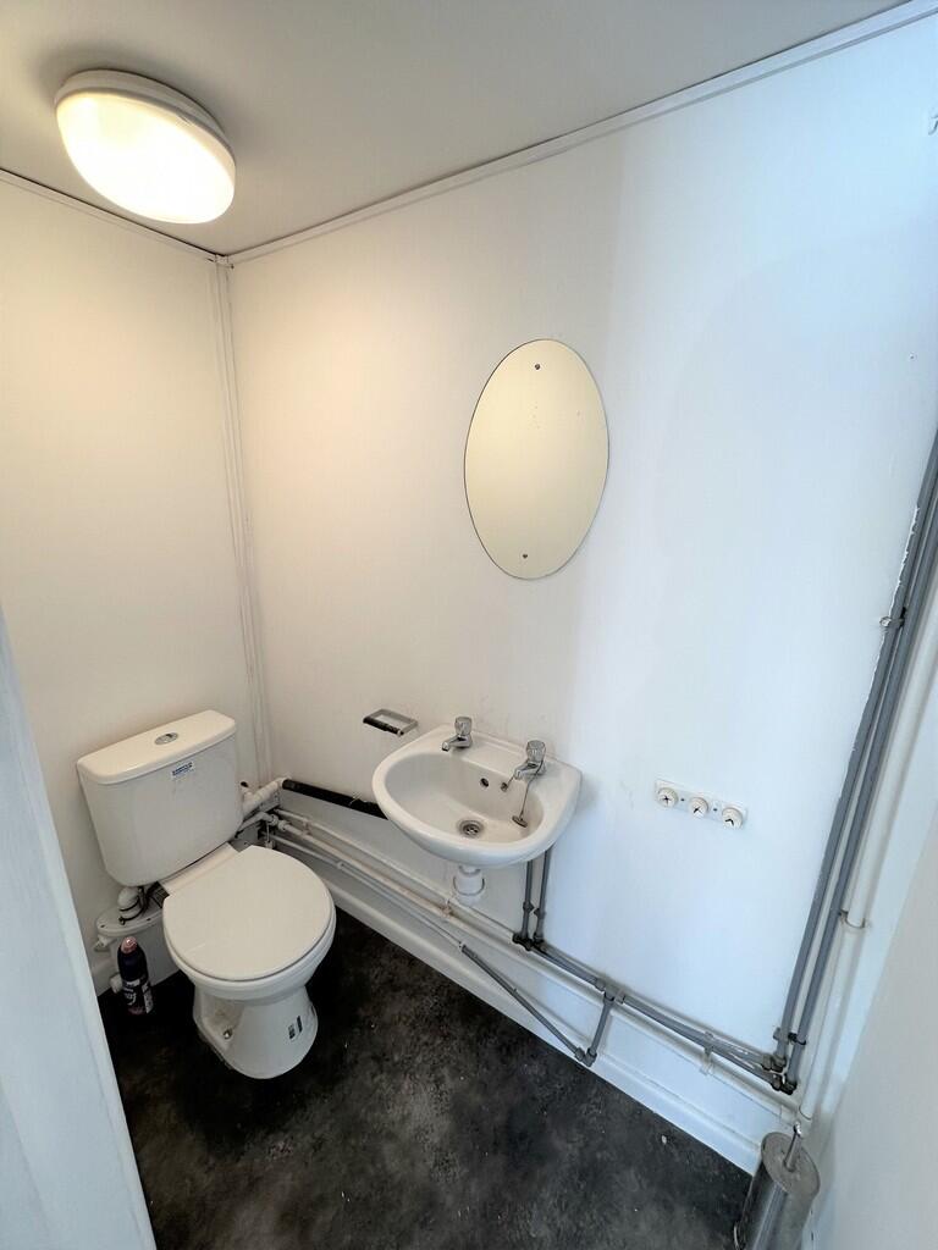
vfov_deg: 102.1
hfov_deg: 85.7
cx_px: 469
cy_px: 625
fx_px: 506
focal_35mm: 14
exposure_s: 1/100
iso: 125
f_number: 2.2
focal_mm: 2.22
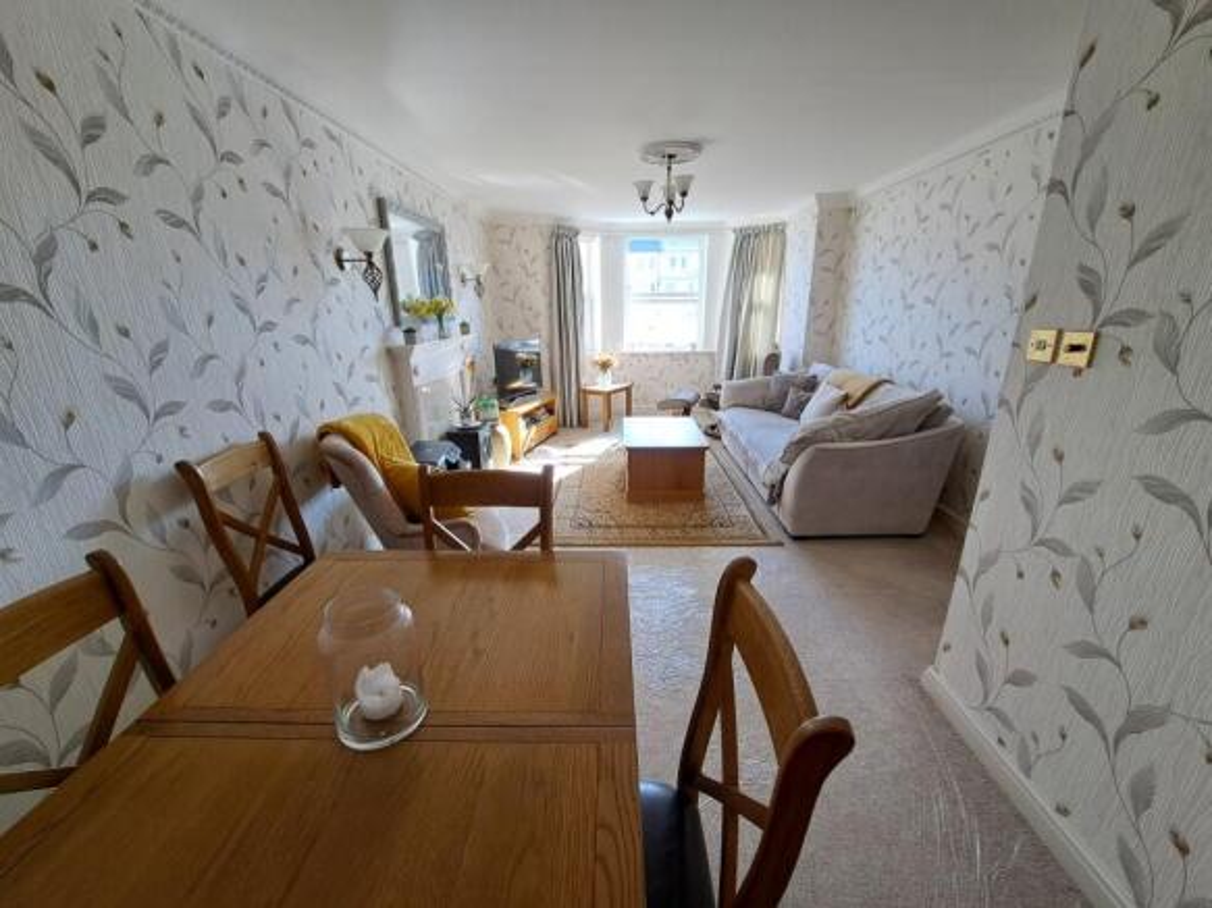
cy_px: 454
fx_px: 455
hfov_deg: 106.2
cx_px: 606
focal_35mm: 13
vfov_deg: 89.9
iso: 50
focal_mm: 1.74
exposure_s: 1/50
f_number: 2.2
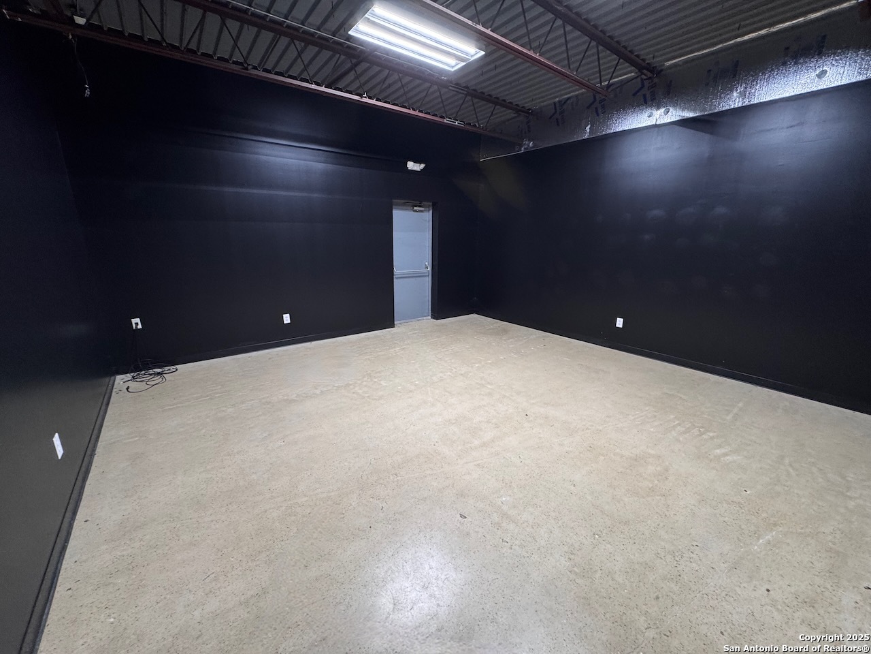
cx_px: 436
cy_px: 327
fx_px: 352
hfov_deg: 102.1
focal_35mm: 14
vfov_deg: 85.7
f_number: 2.2
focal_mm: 2.22
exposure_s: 1/60
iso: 200
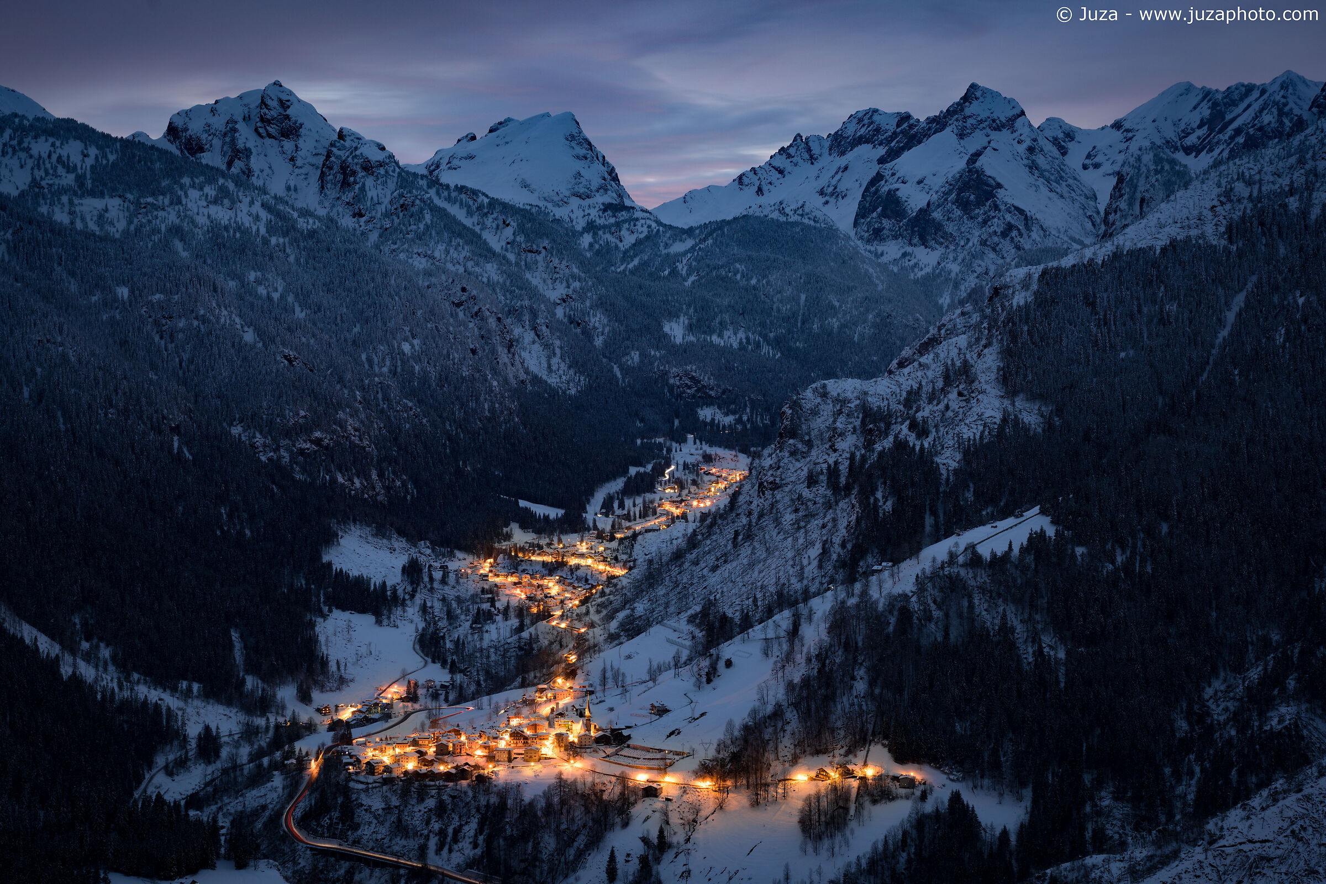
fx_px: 2320
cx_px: 663
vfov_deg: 21.6
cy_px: 442
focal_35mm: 63
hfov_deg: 31.9
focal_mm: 63
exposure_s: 30
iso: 100
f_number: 8
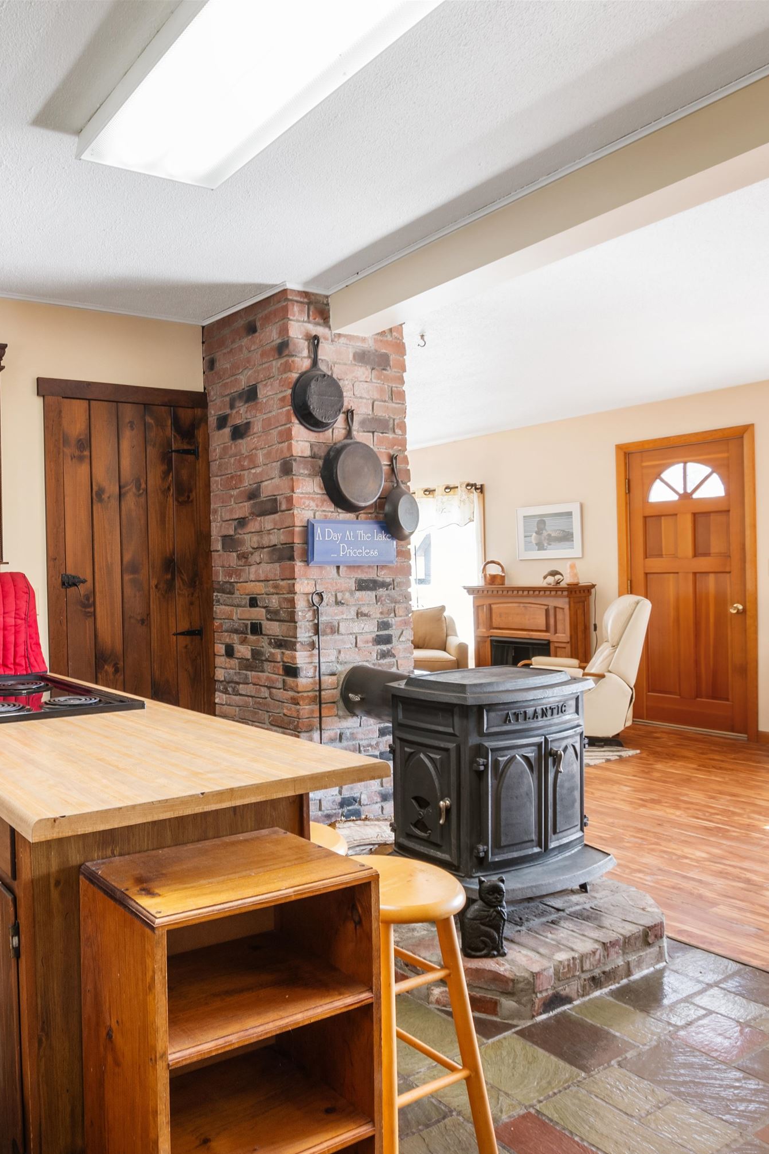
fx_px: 737
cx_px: 137
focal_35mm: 23
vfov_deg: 76.1
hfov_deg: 51.1
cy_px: 589
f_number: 8
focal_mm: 10
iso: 64
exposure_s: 1/1.25
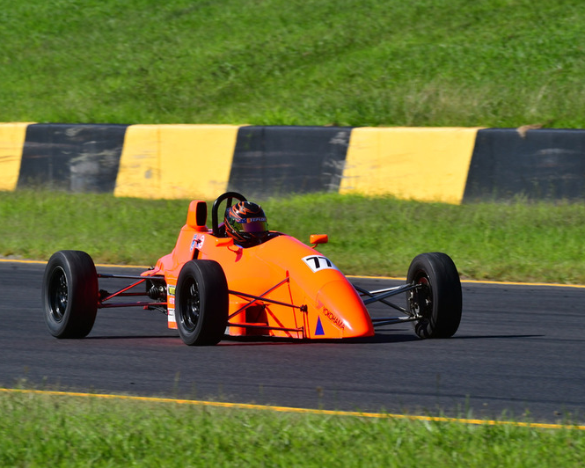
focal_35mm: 661
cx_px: 263
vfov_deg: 2.3
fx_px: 11444
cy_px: 234
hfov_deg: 2.9
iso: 500
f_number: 13
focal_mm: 390
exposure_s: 1/640
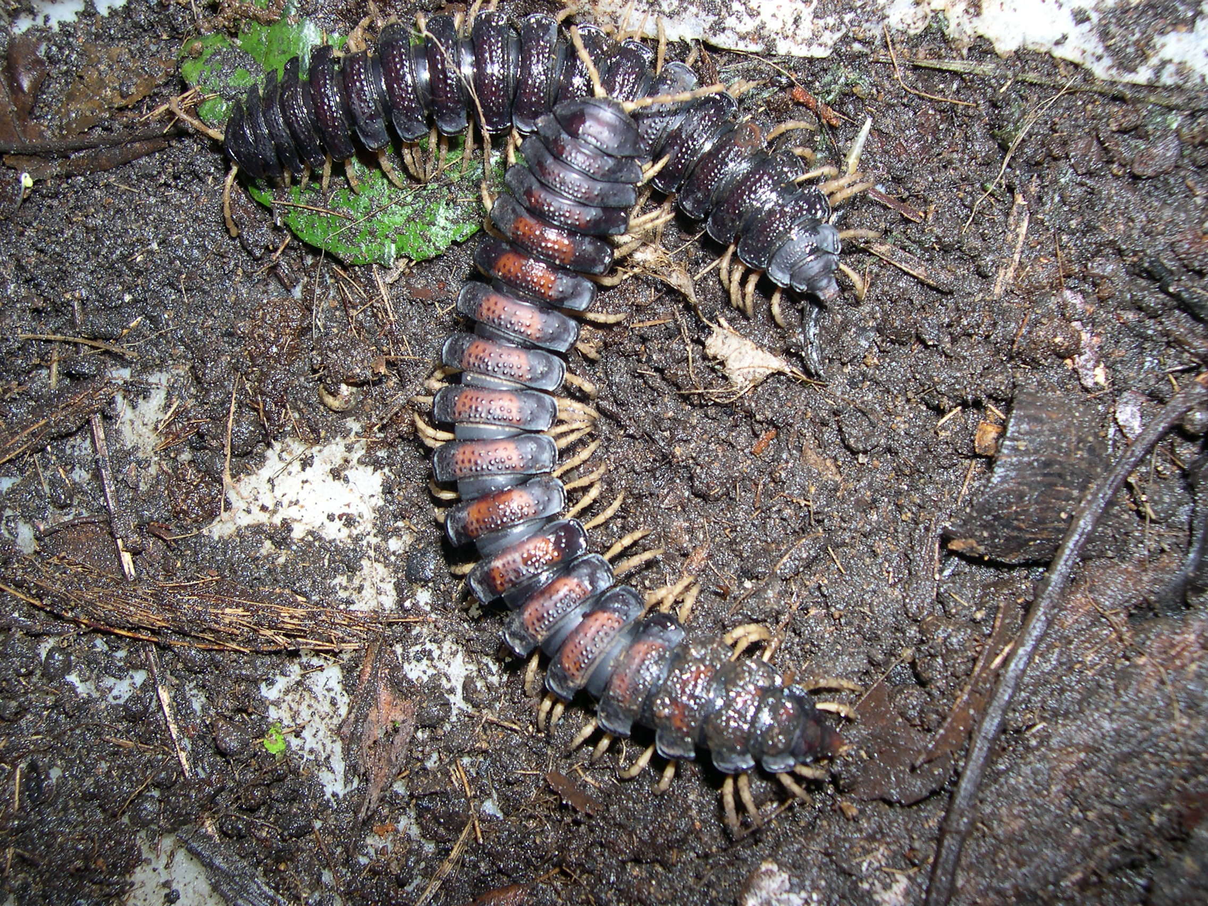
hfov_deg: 49.0
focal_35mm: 38
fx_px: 1326
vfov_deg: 37.7
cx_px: 604
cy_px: 453
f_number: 7.6
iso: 100
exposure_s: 1/60
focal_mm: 8
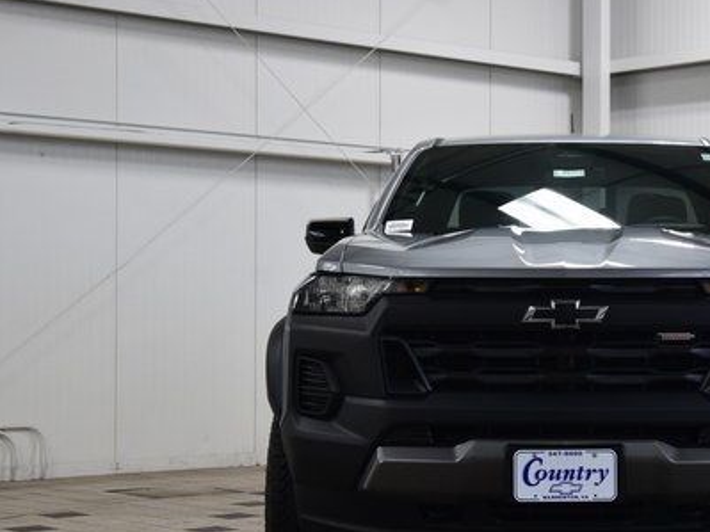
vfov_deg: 16.8
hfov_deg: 22.0
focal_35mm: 88
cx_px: 568
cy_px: 330
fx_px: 1804
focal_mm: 38
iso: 1600
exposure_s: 1/60
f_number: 8
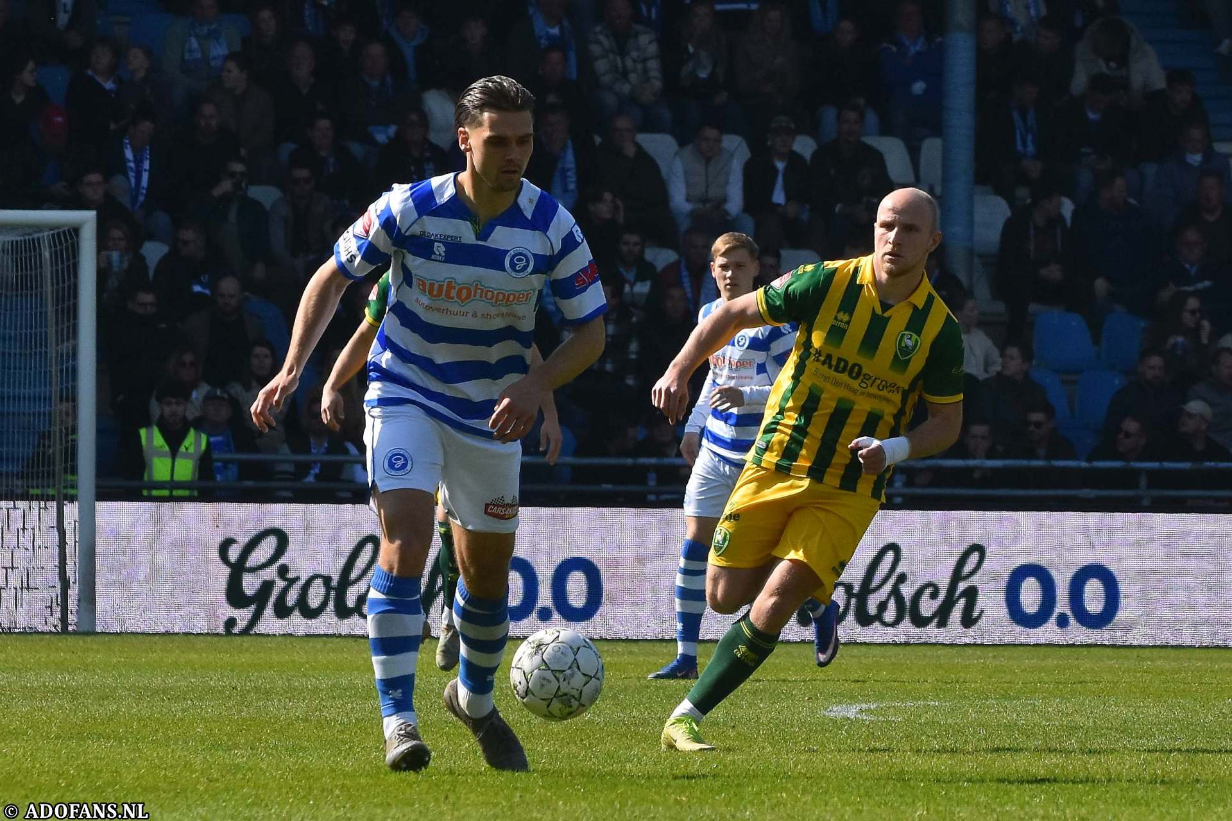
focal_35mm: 232
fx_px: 7956
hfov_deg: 8.9
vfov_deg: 5.9
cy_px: 410
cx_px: 616
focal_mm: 155
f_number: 7.1
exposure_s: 1/1250
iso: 500
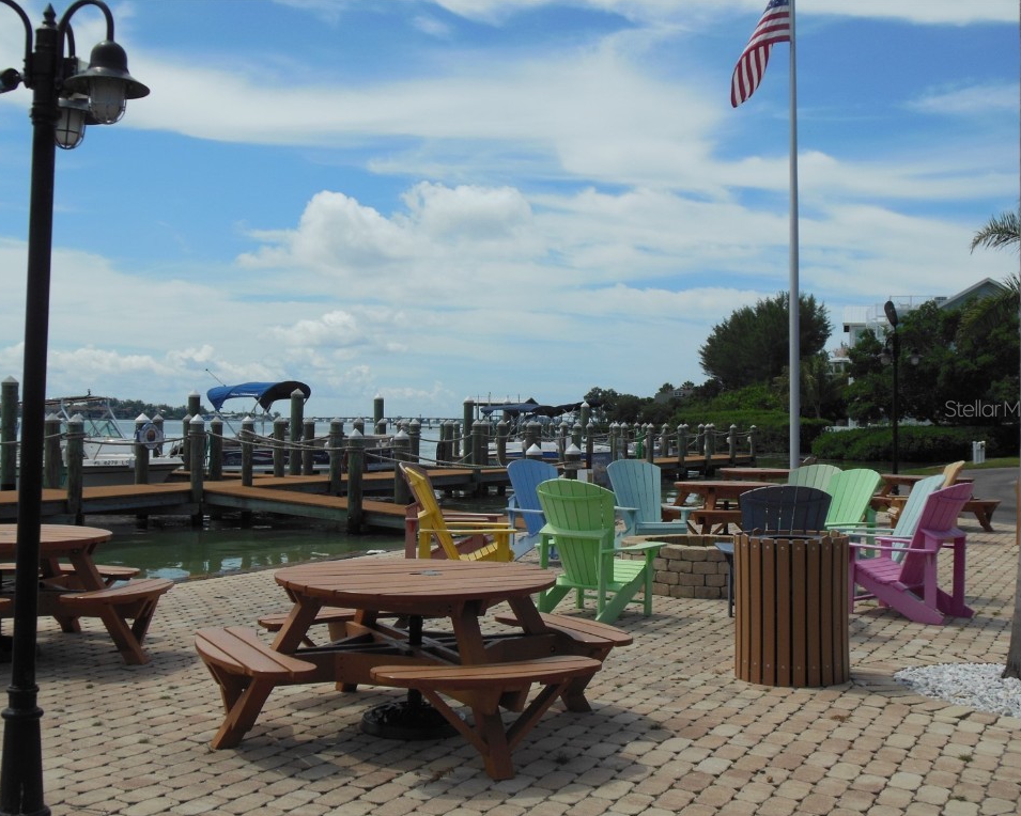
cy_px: 408
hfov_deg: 41.2
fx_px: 1360
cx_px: 498
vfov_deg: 33.4
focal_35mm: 45
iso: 125
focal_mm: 7.7
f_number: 7.5
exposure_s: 1/640
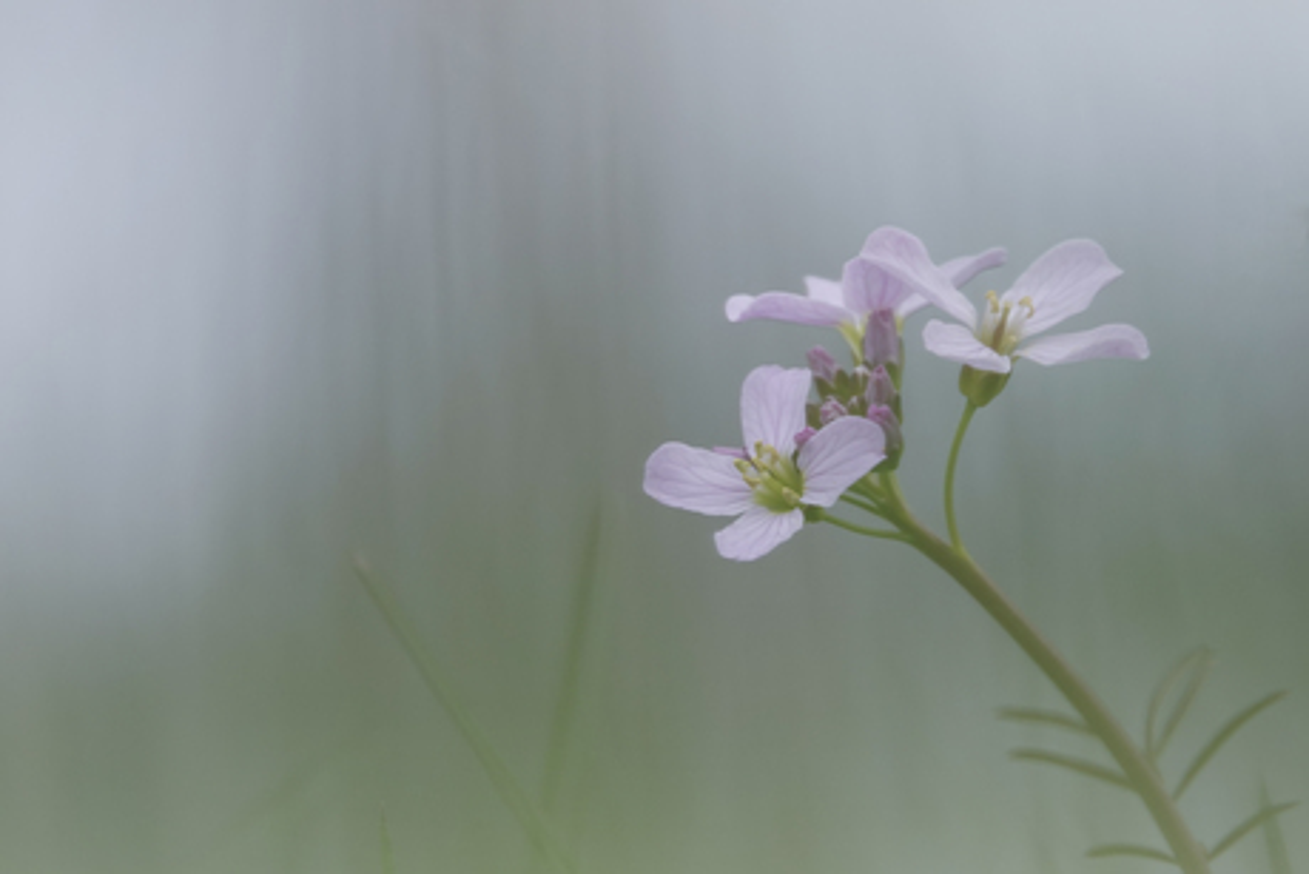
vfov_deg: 2.3
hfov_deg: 3.4
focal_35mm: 600
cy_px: 437
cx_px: 654
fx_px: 21822
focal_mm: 220
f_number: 4
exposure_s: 1/500
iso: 100
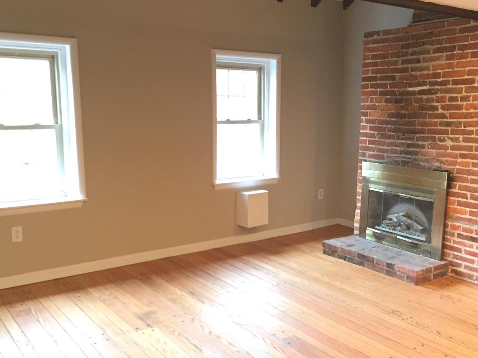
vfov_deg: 38.6
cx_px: 251
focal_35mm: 37
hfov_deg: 50.1
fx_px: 511
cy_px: 194
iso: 160
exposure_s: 1/30
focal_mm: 4.15
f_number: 2.2
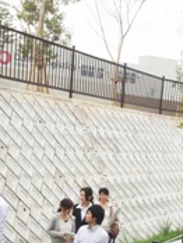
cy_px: 233
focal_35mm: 107
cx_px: 122
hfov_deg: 13.8
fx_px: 752
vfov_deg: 18.0
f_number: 2.4
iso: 50
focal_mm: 4.28
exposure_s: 1/409
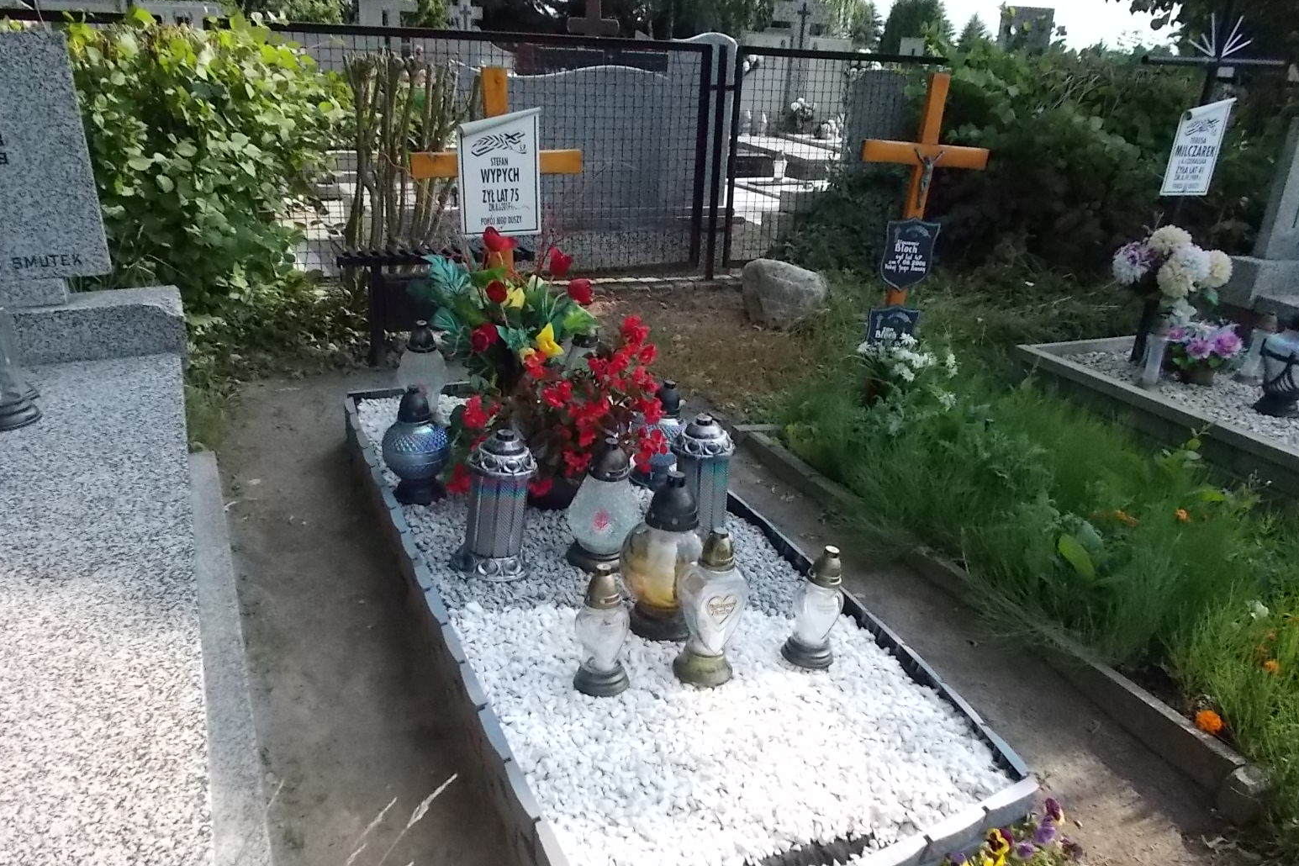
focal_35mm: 28
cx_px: 638
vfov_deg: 46.3
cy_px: 476
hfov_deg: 65.5
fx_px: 1010
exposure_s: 1/400
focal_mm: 4.6
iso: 400
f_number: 8
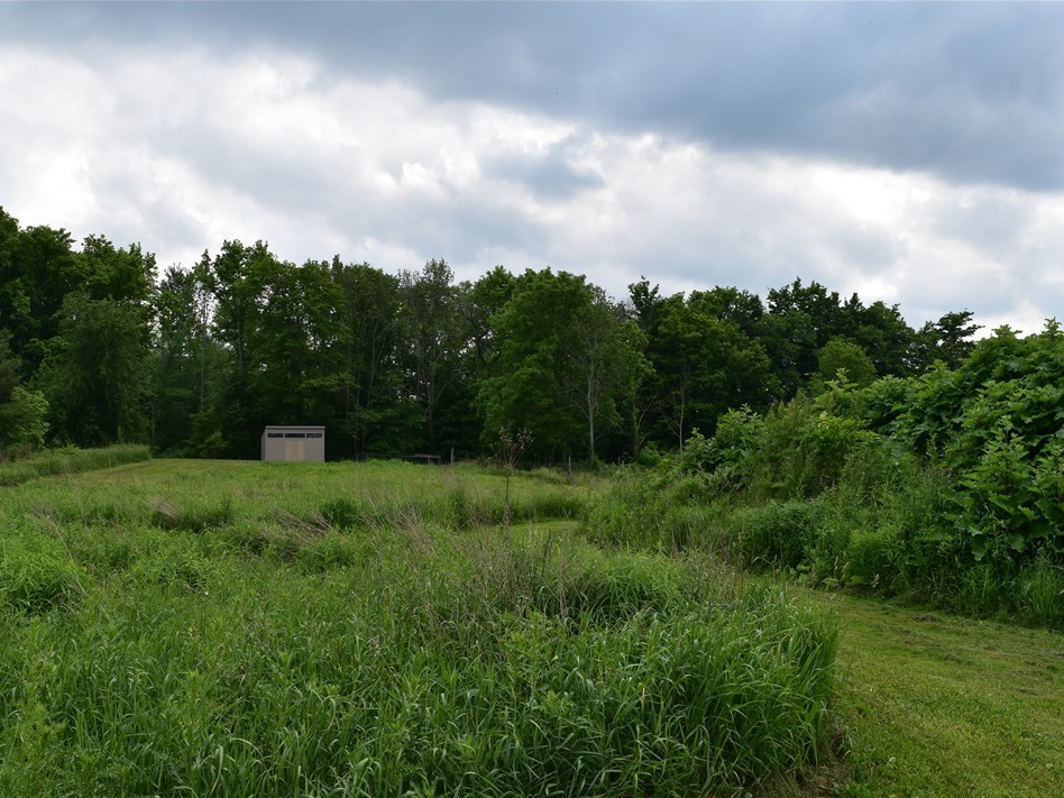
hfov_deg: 55.2
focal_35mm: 33
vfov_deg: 42.9
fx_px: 1014
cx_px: 462
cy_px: 405
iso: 400
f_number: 11
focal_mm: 20
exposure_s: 1/400
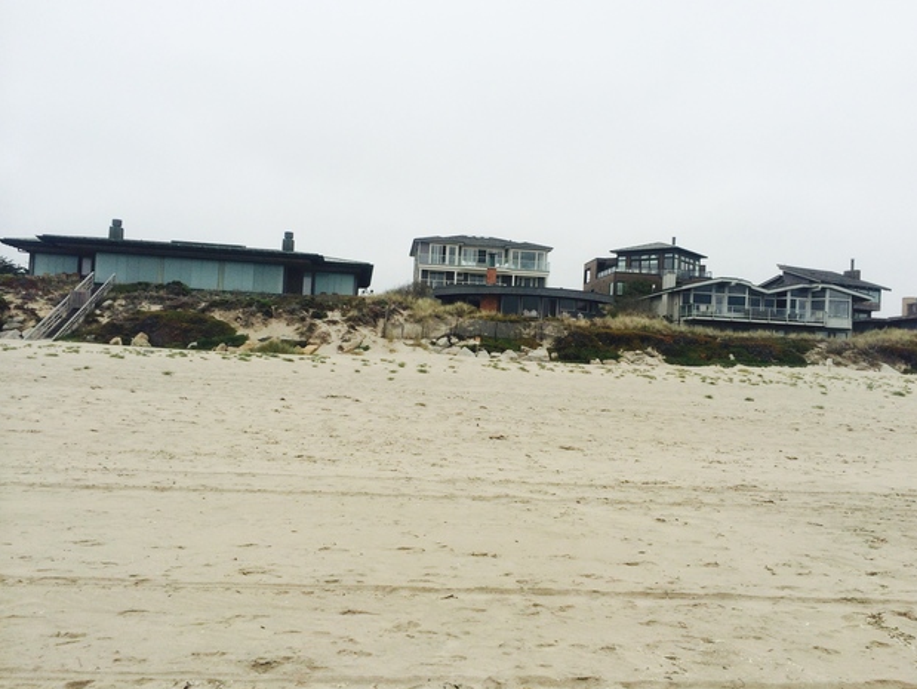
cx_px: 473
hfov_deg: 58.3
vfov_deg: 45.5
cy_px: 344
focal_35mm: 31
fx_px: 822
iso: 32
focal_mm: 4.12
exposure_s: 1/1368
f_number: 2.2
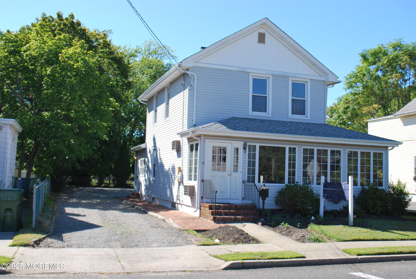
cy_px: 140
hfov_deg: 49.5
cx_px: 208
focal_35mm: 39
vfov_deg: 34.3
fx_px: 451
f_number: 7.1
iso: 100
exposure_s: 1/200
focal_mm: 26
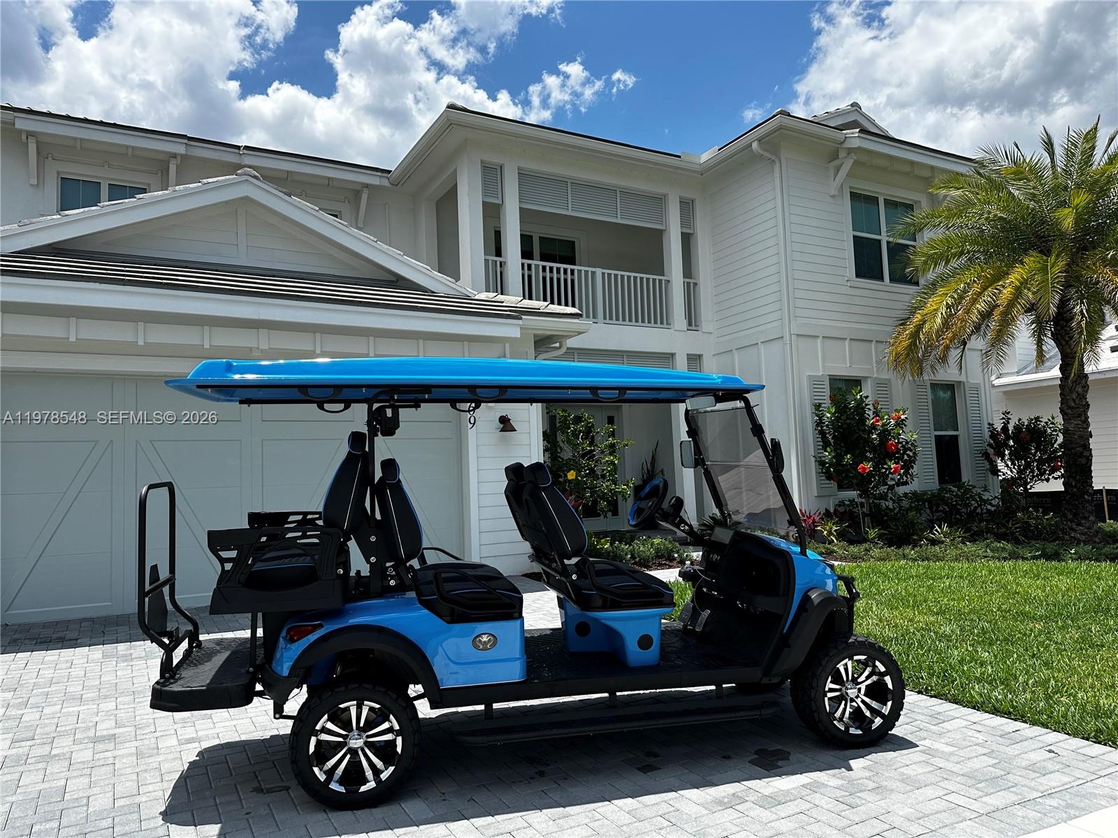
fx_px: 775
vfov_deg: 56.8
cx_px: 559
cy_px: 419
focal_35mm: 24
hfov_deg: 71.6
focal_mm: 6.86
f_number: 1.78
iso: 80
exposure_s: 1/4762
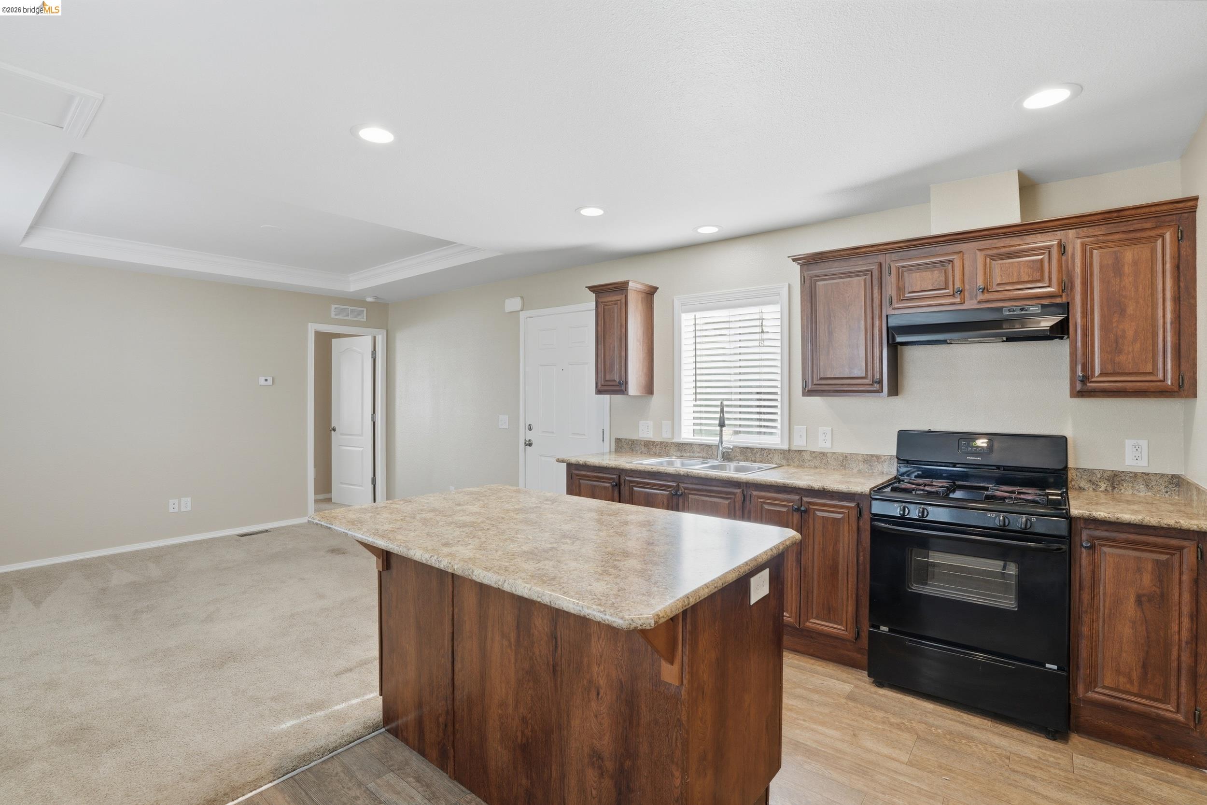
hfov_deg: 96.7
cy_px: 402
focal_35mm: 16
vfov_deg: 73.8
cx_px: 604
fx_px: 536
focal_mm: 16
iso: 250
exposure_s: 1/160
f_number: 9
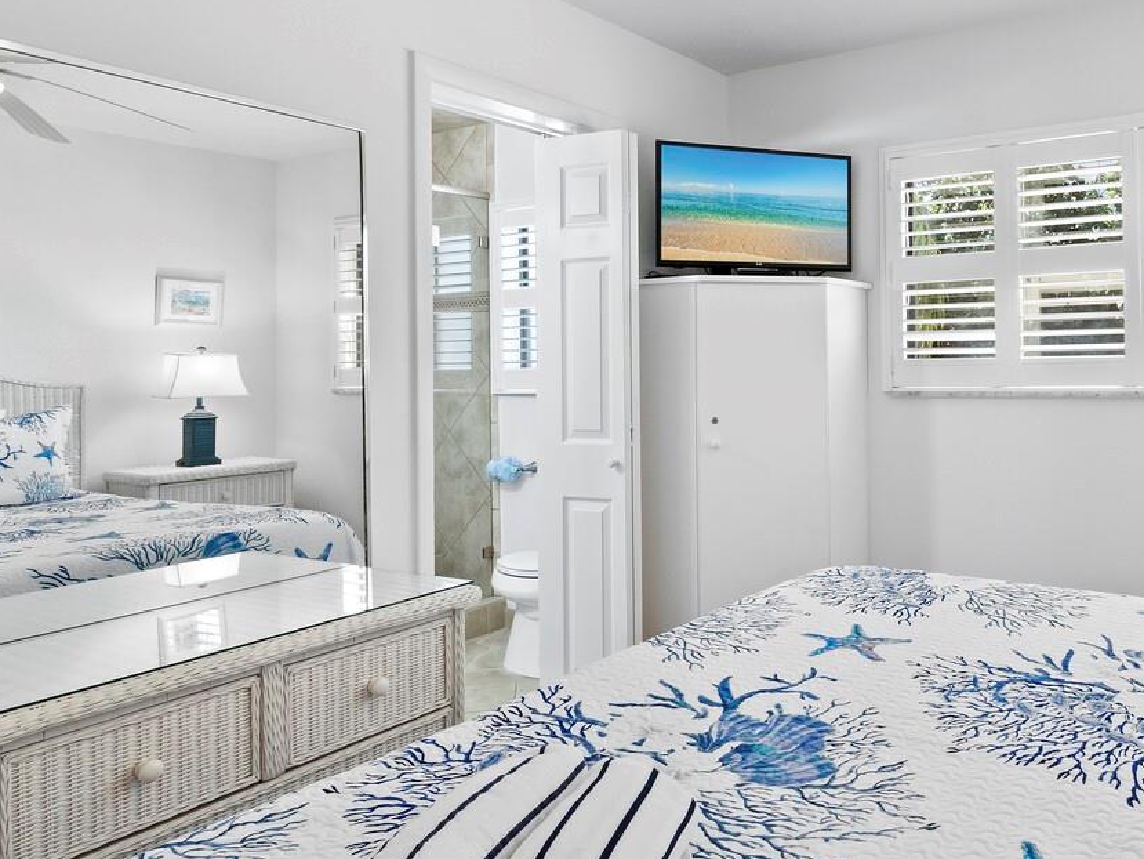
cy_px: 369
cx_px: 851
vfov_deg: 51.2
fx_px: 892
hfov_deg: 61.8
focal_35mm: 27
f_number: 11
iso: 400
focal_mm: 7
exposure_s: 1/2
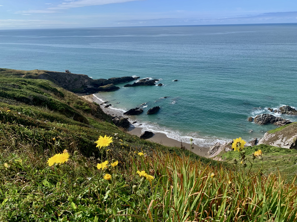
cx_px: 148
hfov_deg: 67.3
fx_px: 223
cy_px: 111
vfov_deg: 53.1
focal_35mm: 26
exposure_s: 1/1748
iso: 25
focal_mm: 4.25
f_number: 1.8
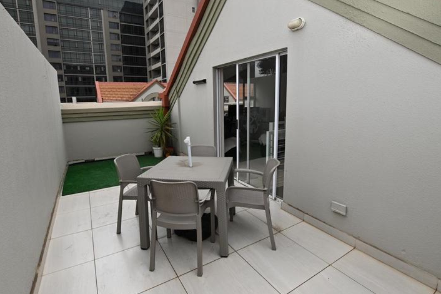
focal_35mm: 17
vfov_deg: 70.2
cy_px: 134
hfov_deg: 93.3
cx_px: 213
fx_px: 208
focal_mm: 10
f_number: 6.3
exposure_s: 1/160
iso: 100
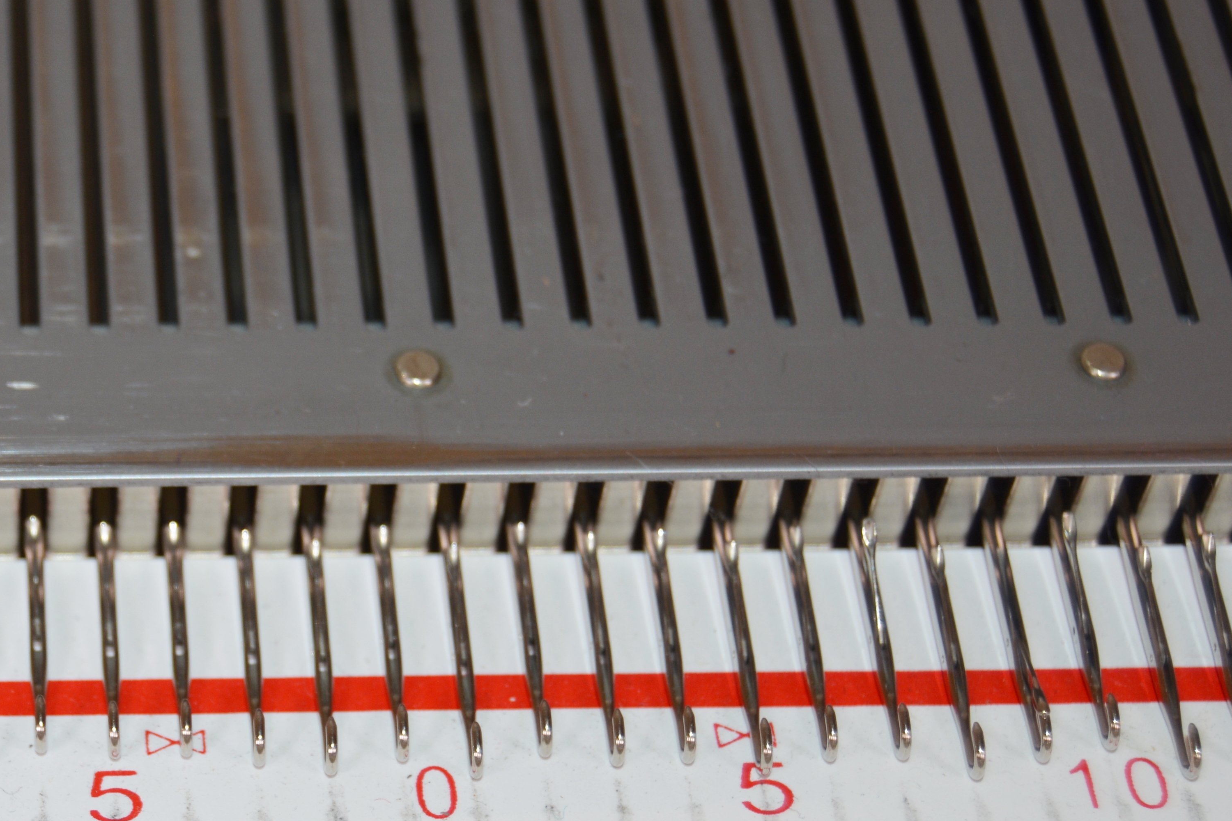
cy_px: 345
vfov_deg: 12.0
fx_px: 3901
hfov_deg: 17.6
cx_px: 98
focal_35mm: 114
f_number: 4.8
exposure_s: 1/125
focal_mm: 38
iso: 125
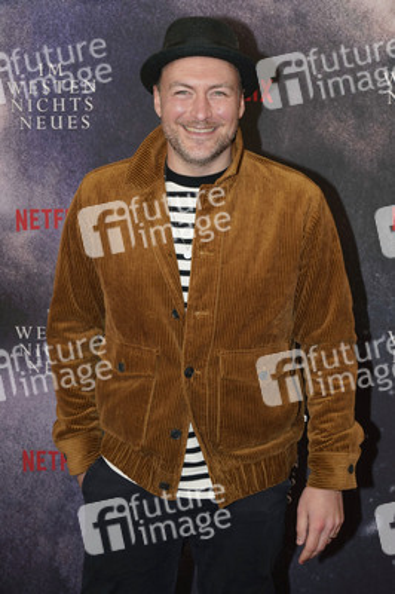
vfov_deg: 39.6
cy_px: 297
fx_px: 824
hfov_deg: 26.9
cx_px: 198
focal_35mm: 50
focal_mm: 50
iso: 320
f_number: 5.6
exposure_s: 1/160
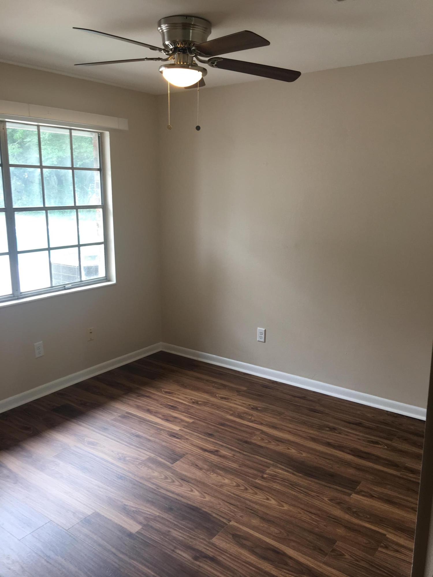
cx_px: 216
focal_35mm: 29
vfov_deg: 61.7
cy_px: 288
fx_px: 484
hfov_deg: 48.2
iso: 32
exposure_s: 1/30
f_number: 2.2
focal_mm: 4.15
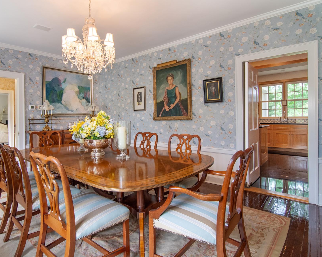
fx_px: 187
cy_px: 122
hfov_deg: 81.1
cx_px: 139
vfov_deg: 69.1
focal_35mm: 20
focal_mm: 11
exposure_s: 1/30
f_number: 8
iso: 800
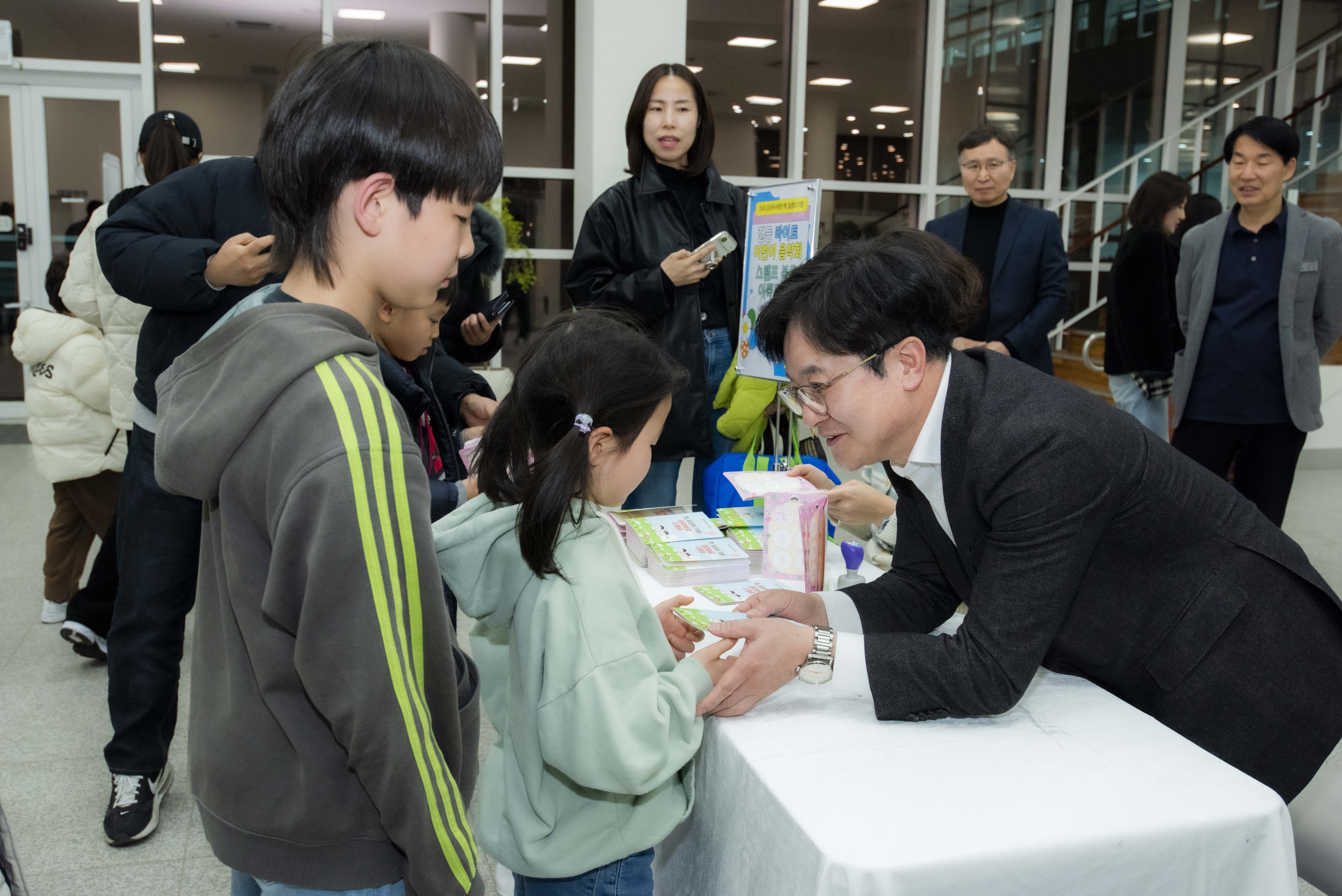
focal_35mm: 34
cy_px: 448
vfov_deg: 38.9
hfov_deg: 55.8
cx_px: 671
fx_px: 1268
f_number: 7.1
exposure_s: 1/200
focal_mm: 34
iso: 2000
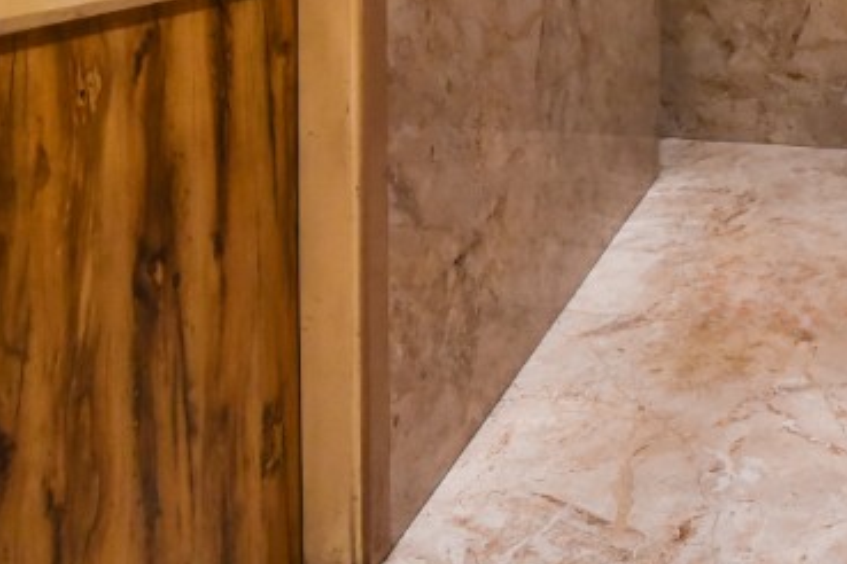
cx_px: 630
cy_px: -146
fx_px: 1106
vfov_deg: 25.2
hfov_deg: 40.8
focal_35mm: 47
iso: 2500
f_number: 8
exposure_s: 1/50
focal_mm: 16
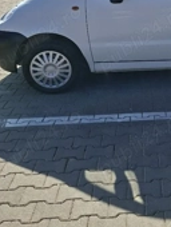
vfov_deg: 34.7
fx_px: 355
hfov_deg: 25.8
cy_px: 55
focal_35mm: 54
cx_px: 168
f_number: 1.8
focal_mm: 5.54
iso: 50
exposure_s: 1/2500
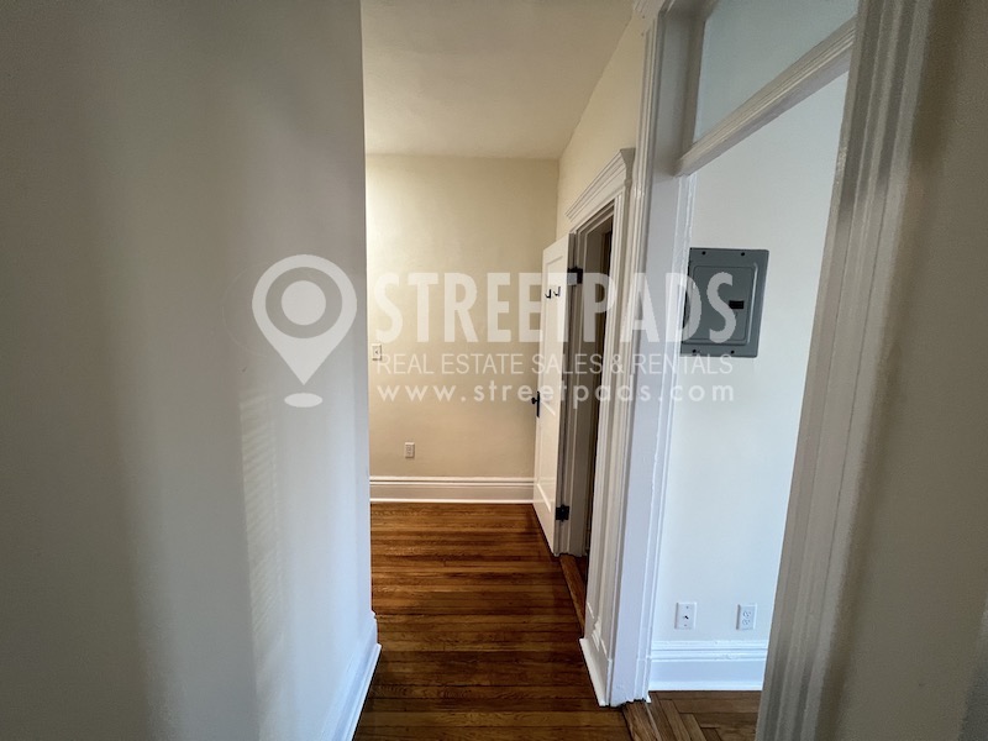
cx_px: 494
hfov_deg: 106.2
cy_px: 370
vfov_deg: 89.9
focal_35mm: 13
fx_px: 371
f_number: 1.8
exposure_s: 1/60
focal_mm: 1.57
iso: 160
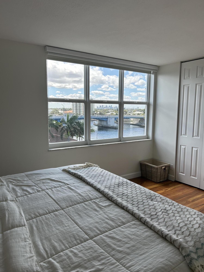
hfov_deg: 53.1
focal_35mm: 26
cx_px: 102
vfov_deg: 67.3
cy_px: 136
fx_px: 204
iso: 50
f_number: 1.5
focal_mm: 5.7
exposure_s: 1/1079
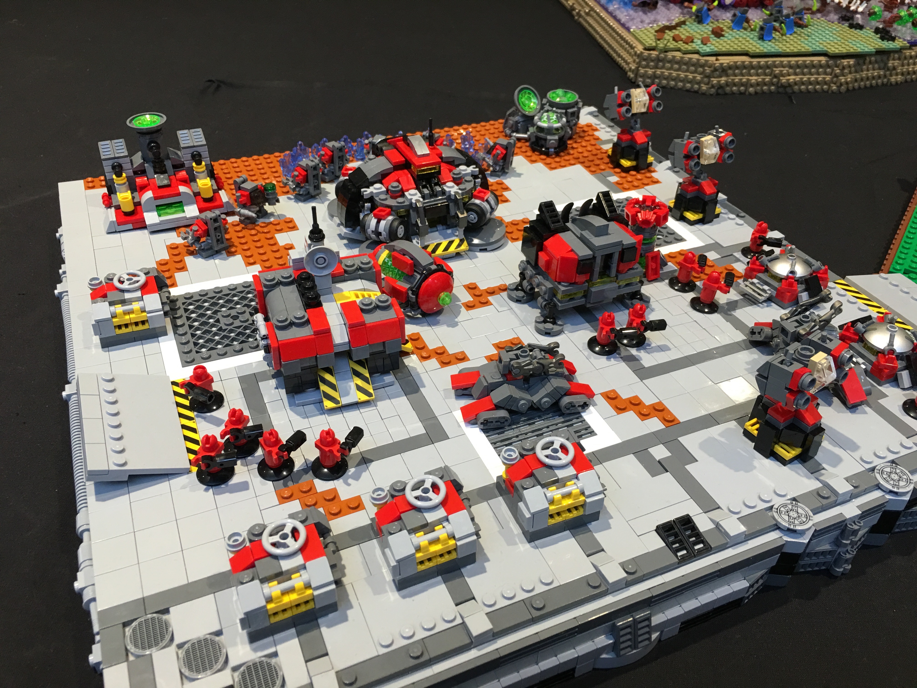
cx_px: 458
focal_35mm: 29
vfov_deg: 48.2
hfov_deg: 61.7
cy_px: 344
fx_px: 768
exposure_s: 1/33
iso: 64
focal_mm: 4.15
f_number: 2.2
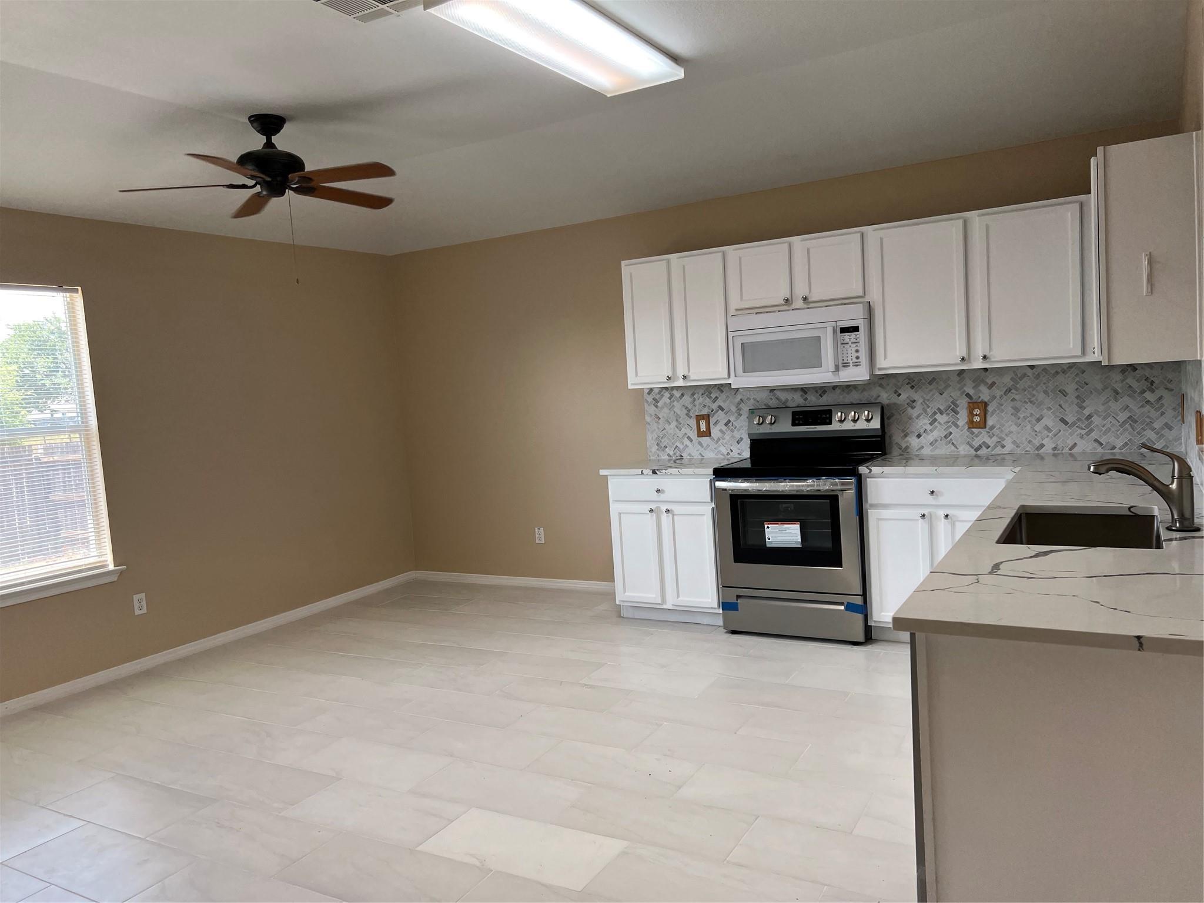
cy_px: 452
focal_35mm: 26
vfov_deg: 53.1
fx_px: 904
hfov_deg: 67.3
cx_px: 602
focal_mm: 5.7
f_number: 1.5
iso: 64
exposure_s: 1/120
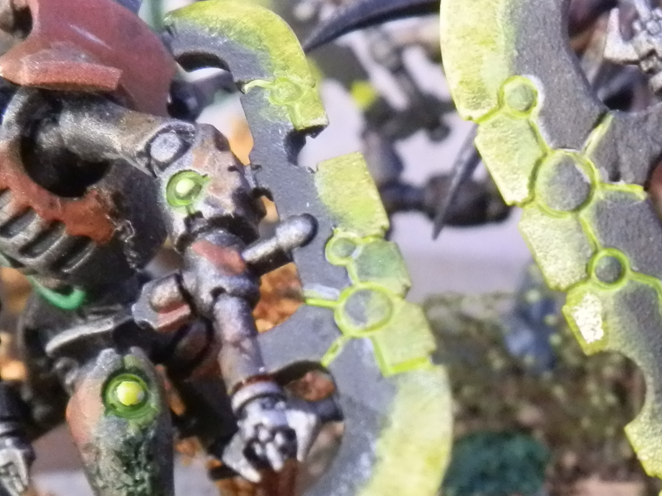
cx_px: 536
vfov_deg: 21.2
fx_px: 1300
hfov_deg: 27.9
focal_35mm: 68
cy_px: 437
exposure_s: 1/60
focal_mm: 5
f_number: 3.1
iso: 400
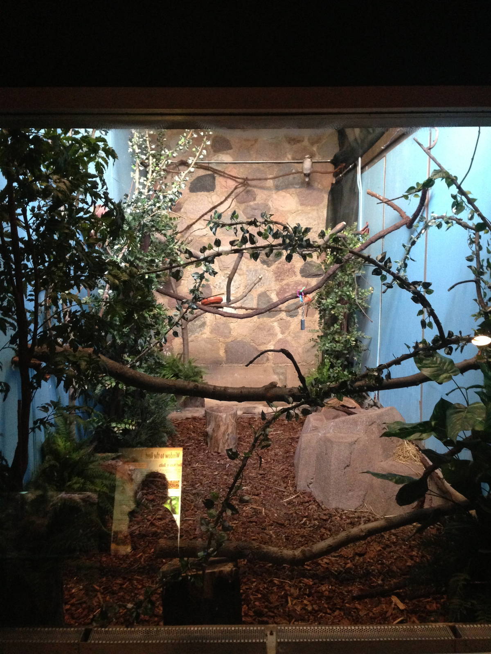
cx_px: 246
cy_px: 327
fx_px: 624
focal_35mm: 33
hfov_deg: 42.9
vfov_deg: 55.4
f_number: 2.4
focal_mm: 4.13
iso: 400
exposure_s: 1/20
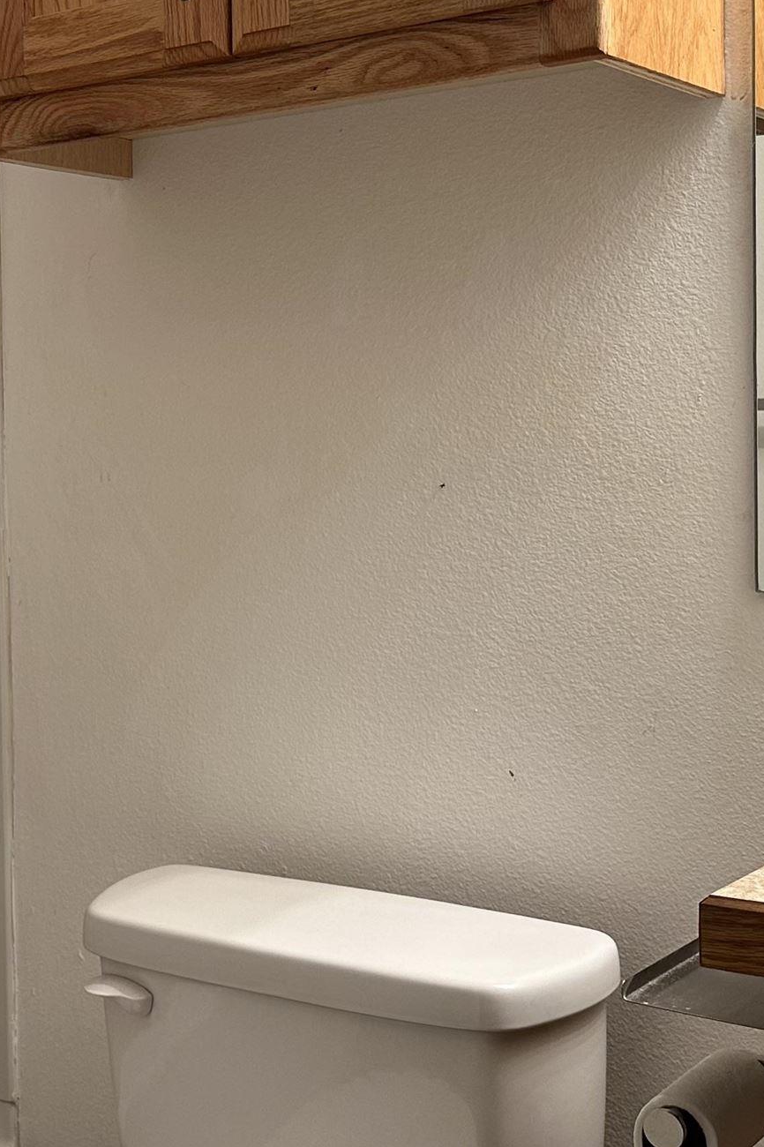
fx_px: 1879
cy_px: 520
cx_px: -22
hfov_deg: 22.0
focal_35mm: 59
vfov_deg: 33.9
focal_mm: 6.86
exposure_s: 1/60
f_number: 1.78
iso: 125
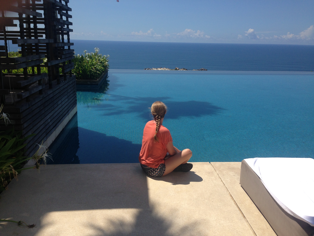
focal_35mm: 33
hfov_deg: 55.4
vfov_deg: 42.9
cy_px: 118
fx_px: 299
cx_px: 157
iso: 50
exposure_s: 1/2584
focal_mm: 4.12
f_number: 2.4
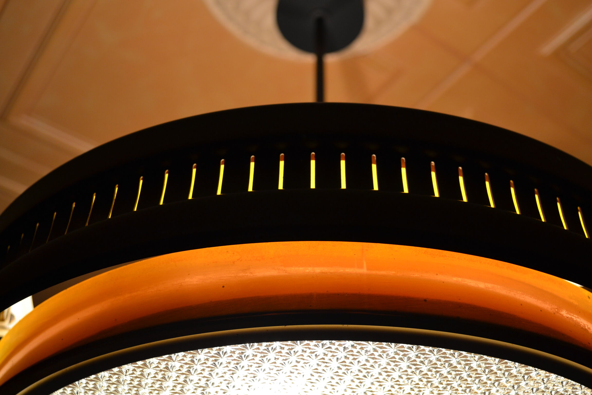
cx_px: 296
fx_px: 740
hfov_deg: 43.6
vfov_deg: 29.9
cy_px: 198
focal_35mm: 45
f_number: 4.5
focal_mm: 30
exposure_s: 1/30
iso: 400
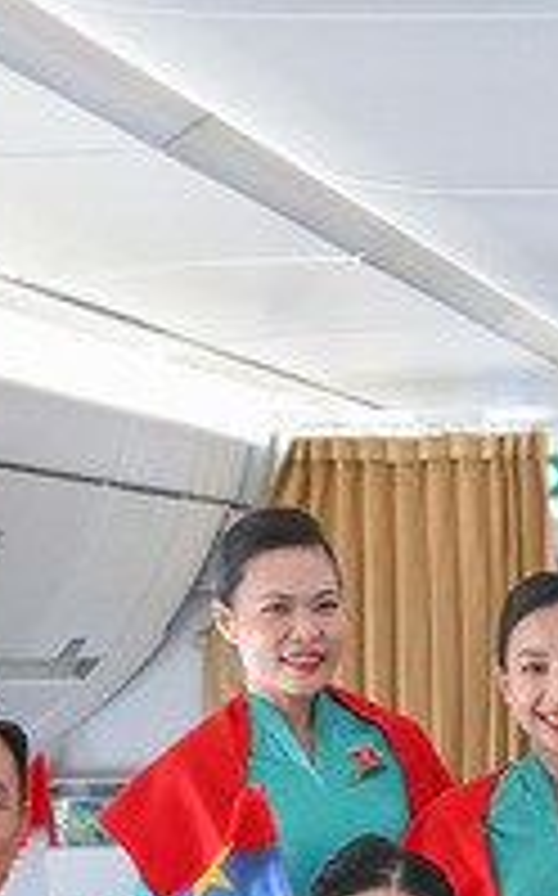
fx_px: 3780
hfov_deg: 8.2
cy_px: 923
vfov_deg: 13.3
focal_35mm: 155
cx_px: 976
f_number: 4
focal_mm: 42
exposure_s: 1/200
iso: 2500
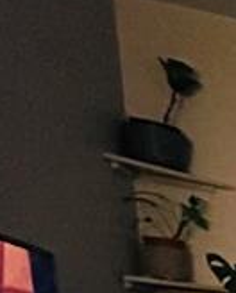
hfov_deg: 8.8
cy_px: 527
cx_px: 883
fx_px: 687
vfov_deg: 18.7
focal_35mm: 79
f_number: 1.8
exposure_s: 1/30
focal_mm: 1.57
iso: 1250
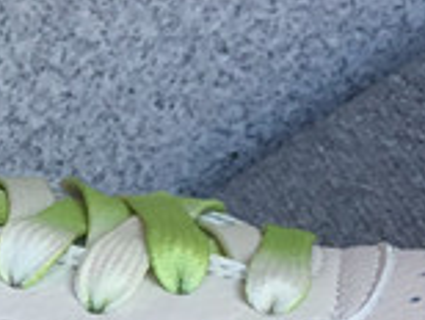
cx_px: -14
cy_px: 324
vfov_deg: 8.2
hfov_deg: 10.8
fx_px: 2226
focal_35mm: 181
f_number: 2.4
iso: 25
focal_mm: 3.3
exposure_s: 1/324
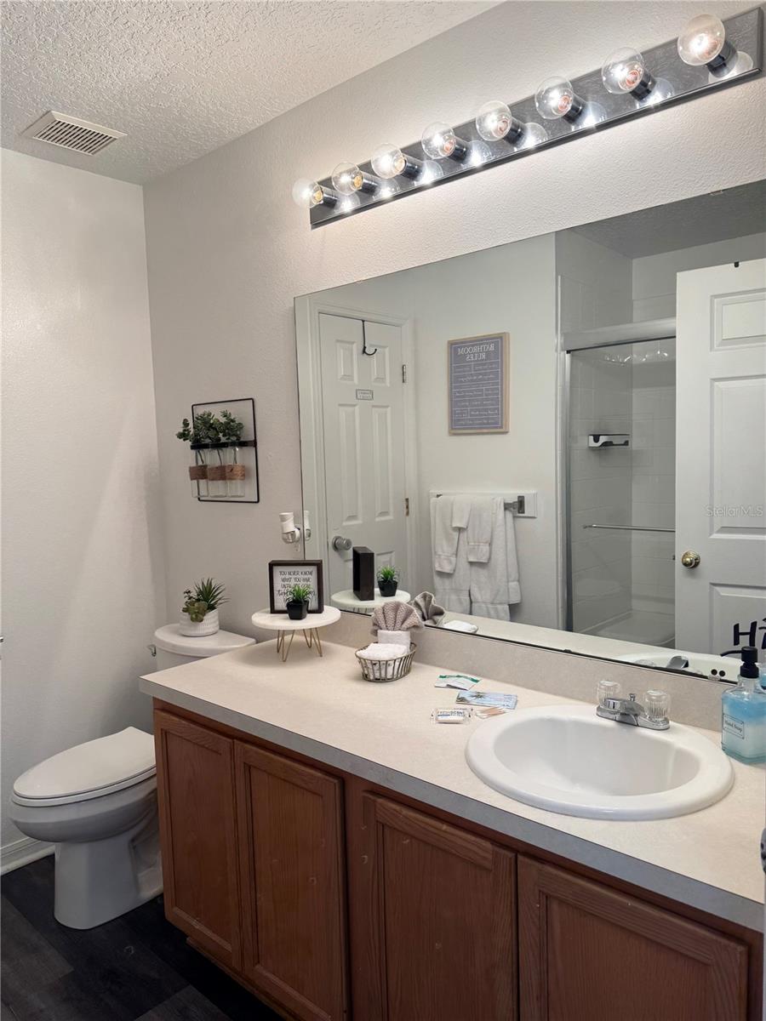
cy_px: 510
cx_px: 383
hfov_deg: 56.8
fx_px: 708
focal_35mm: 24
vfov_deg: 71.6
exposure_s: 1/120
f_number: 1.78
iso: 80
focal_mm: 6.76
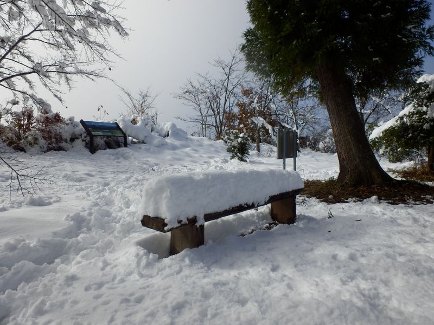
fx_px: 301
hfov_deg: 71.6
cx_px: 217
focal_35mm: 24
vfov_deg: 56.8
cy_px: 162
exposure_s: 1/320
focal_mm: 4.2
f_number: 7.9
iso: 80
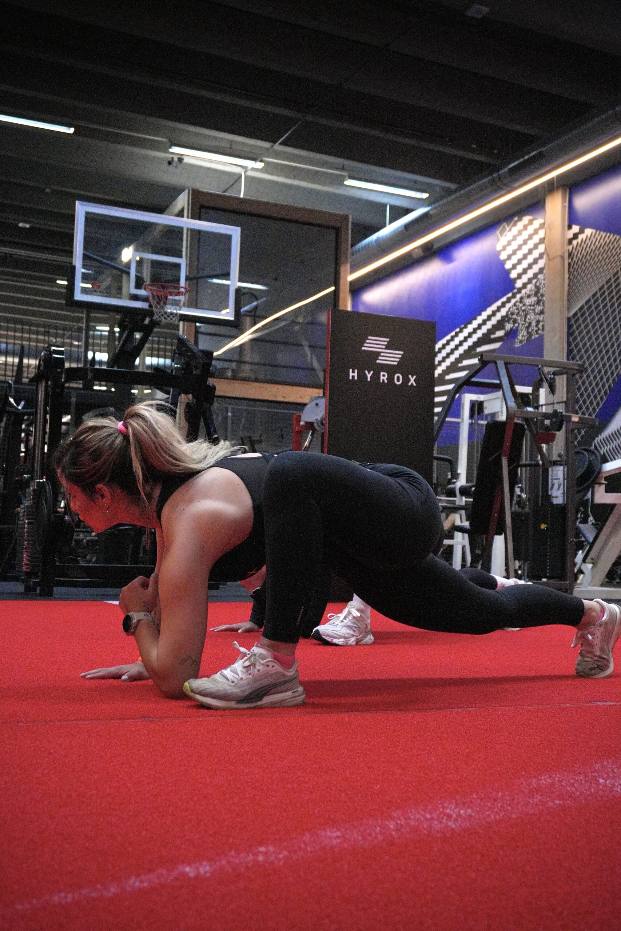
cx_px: 310
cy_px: 466
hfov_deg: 34.2
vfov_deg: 49.6
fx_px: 1009
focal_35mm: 39
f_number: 5
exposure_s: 1/200
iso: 2000
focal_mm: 26
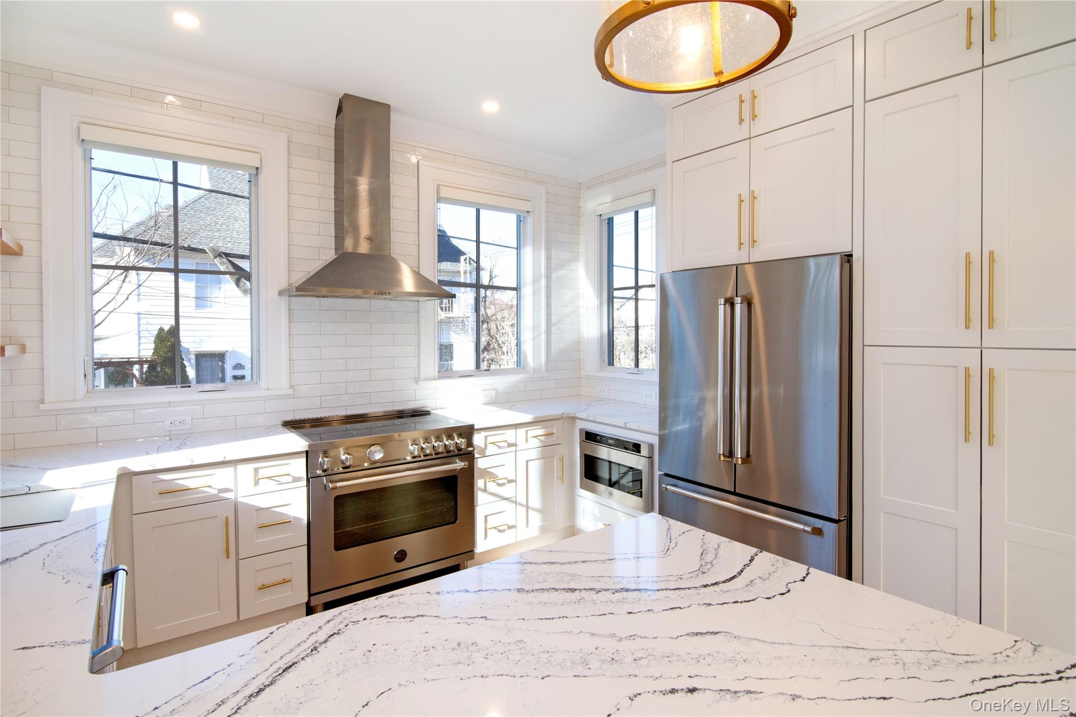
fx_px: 493
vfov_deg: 72.0
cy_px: 358
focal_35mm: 16
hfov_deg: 95.0
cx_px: 538
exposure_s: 1/40
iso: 640
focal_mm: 11
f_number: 11
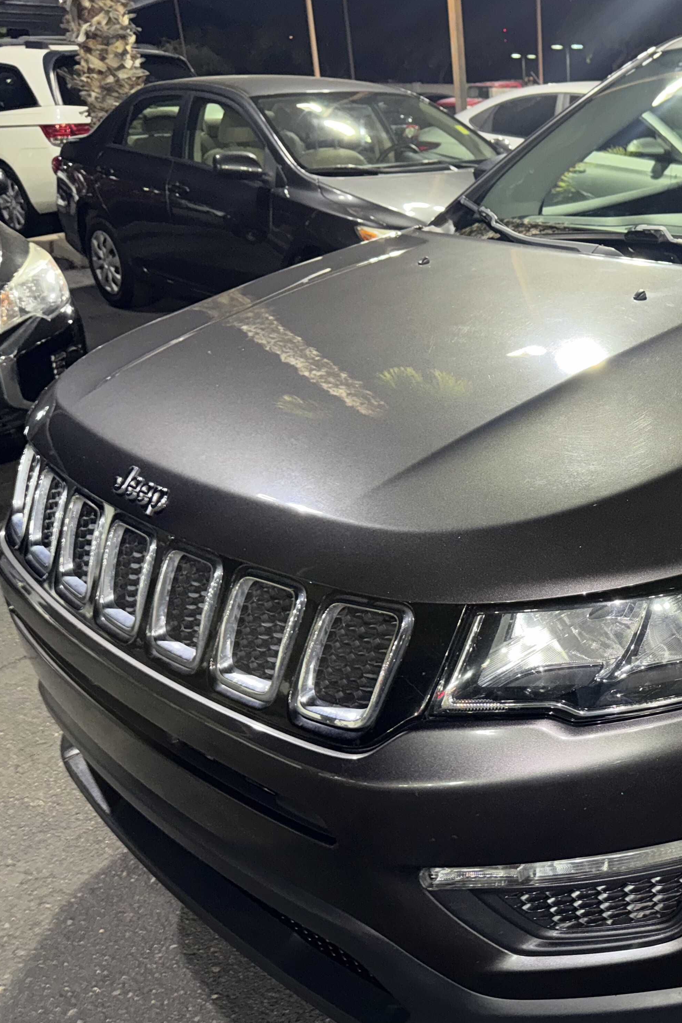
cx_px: 671
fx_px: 966
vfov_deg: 55.8
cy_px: 504
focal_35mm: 34
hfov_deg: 35.4
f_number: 1.78
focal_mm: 6.76
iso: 125
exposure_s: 1/13
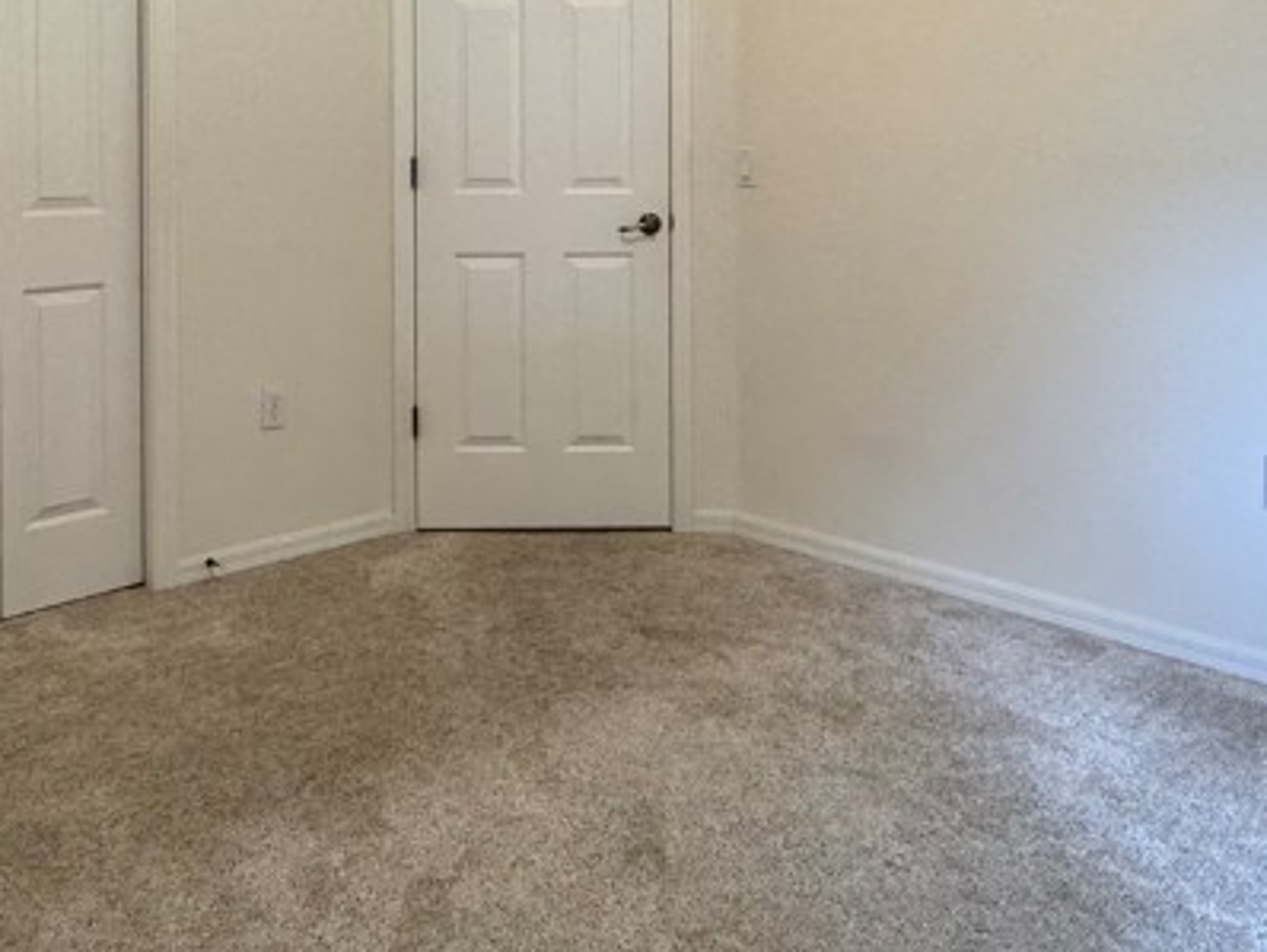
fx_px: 1318
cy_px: 150
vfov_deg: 37.8
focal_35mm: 36
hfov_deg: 51.3
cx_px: 608
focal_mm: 2.22
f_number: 2.2
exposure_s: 1/120
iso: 250
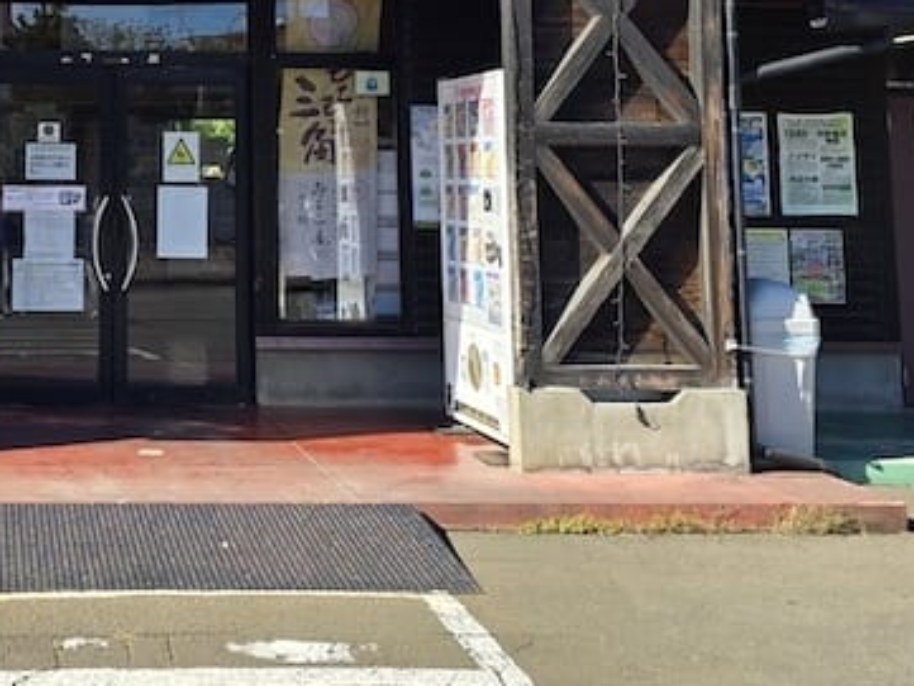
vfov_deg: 27.1
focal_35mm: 51
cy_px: 8
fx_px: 1347
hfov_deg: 35.8
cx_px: 134
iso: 12
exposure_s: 1/321
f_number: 1.7
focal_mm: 6.3
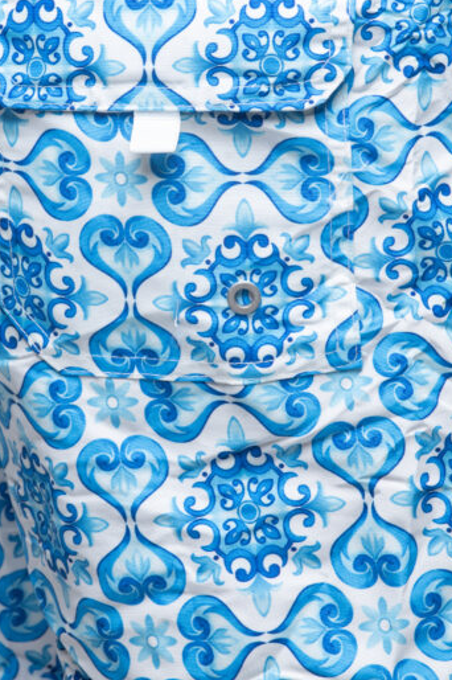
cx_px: 167
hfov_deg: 4.5
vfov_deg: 6.7
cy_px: 218
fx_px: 5789
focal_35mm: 307
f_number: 16
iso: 200
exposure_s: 1/125
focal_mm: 175
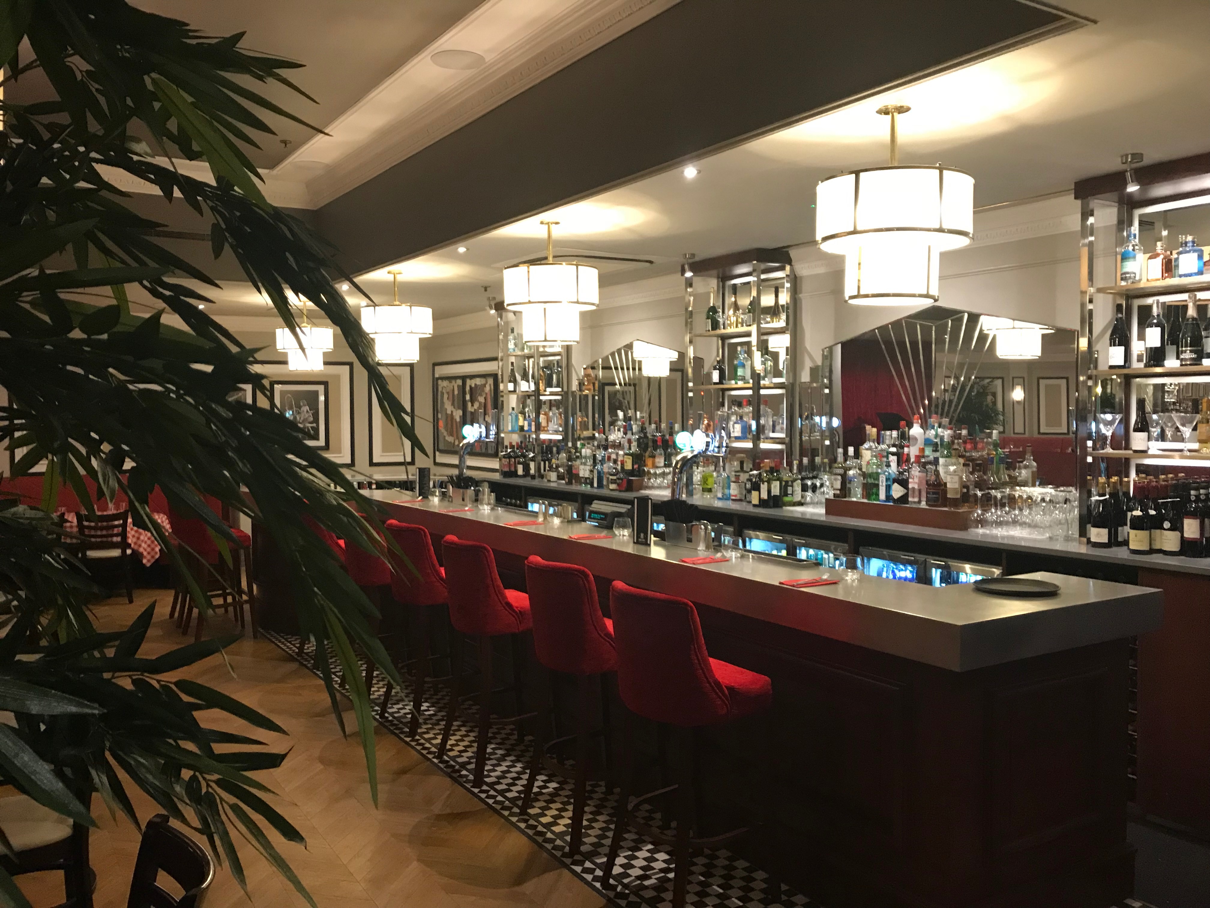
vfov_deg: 49.7
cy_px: 454
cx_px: 605
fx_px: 979
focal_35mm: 28
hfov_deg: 63.4
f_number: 1.8
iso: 100
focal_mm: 3.99
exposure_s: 1/17
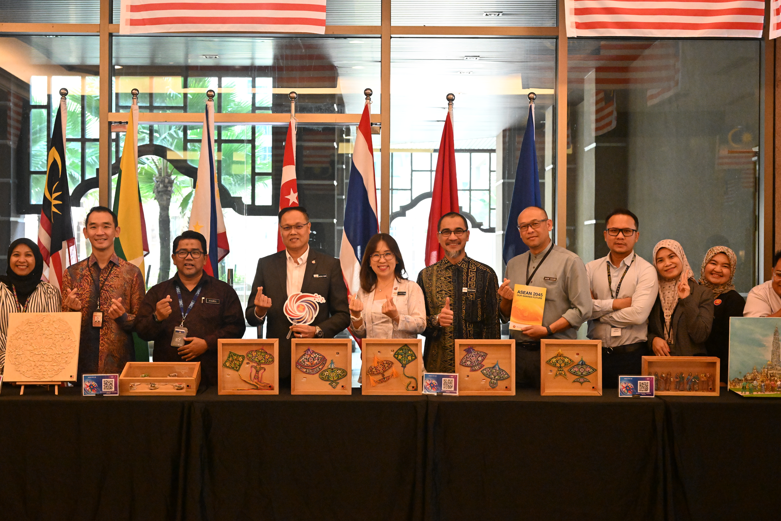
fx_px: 1215
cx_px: 390
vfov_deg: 24.2
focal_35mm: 56
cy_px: 260
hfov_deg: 35.6
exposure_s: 1/500
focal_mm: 56
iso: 10000
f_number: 5.6
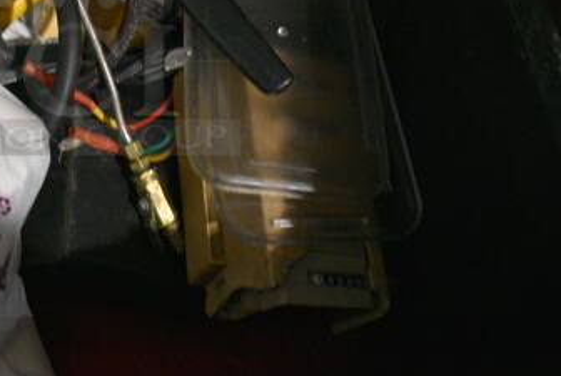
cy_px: 67
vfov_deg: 27.0
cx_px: 55
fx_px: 765
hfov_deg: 37.6
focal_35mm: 49
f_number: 3.5
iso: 4000
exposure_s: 1/125
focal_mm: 18
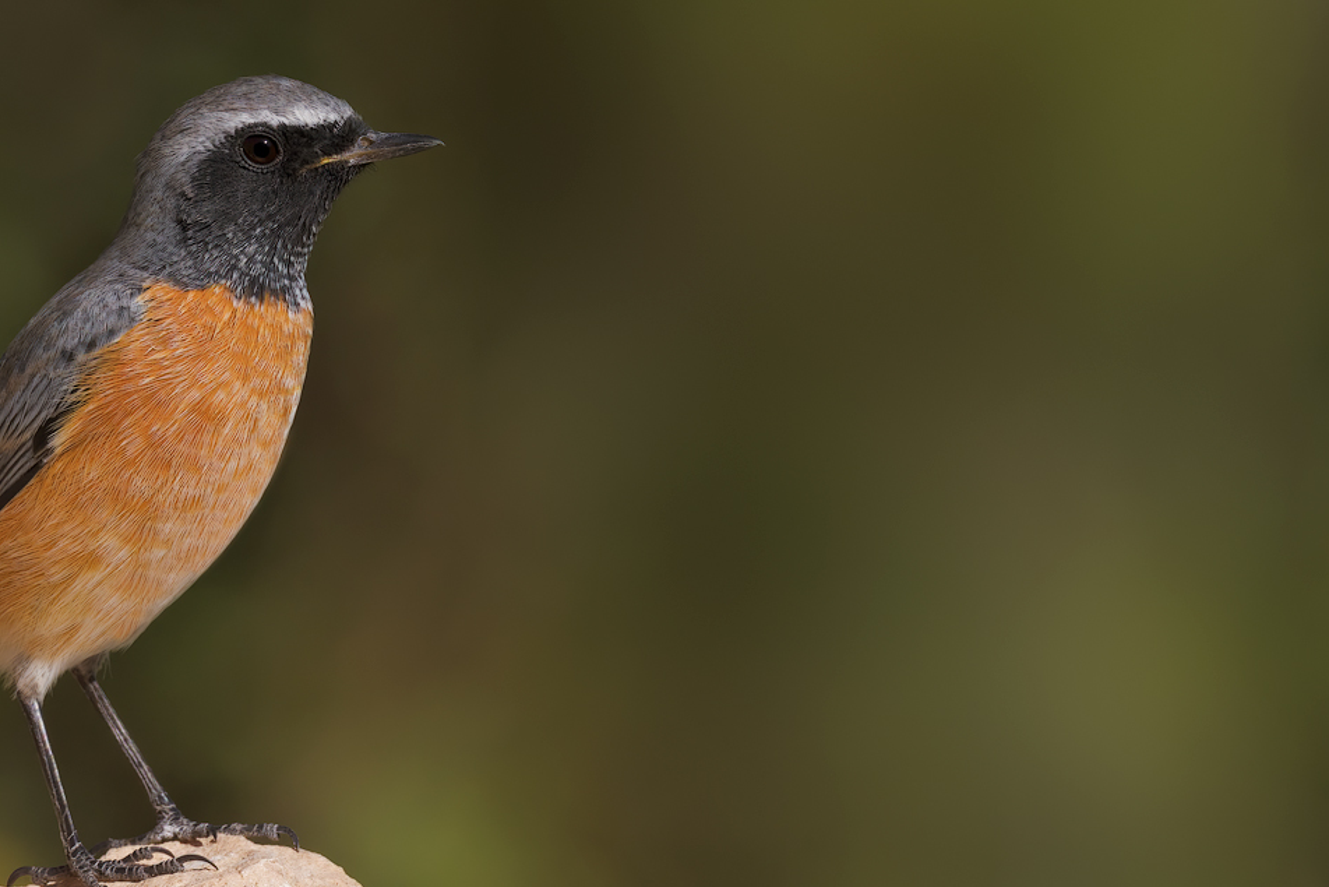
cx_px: 381
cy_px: 417
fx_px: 27136
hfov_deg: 2.8
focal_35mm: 735
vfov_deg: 1.9
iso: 640
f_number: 9
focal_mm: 500
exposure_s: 1/2500
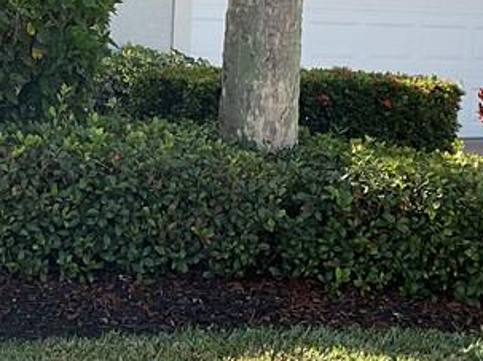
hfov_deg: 20.0
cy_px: 83
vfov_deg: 15.0
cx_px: 148
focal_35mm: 98
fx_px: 1367
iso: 16
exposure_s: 1/691
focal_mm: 3
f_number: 1.8
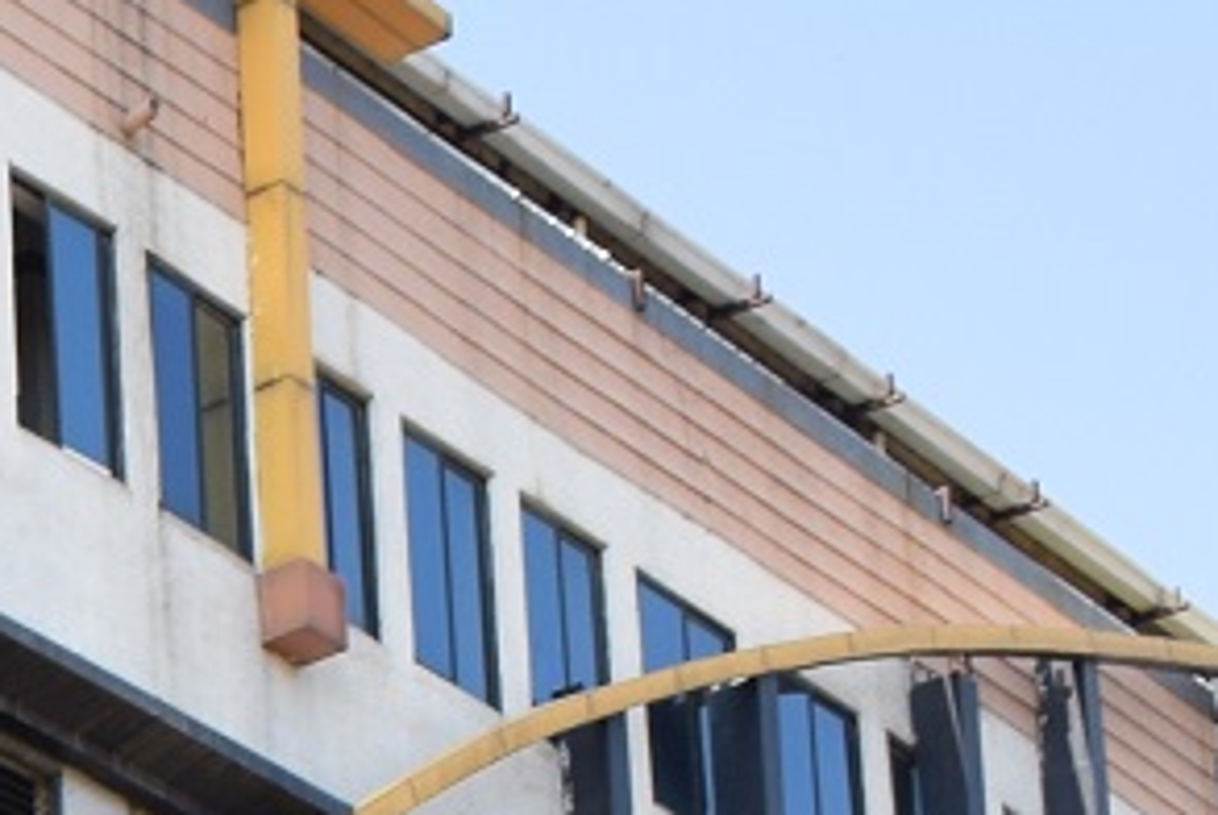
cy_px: 2275
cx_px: -1534
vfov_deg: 6.9
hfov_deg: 10.0
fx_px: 6231
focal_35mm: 184
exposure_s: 1/320
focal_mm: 20
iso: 200
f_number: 8
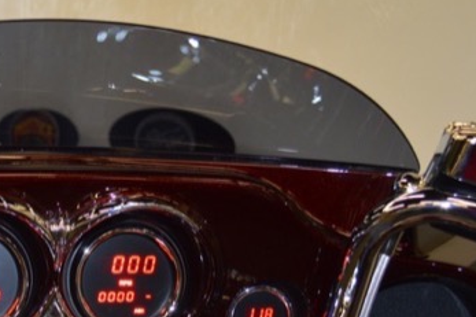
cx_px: 26
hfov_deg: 25.6
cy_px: 334
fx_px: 1004
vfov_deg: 17.4
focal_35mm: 76
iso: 400
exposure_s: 1/60
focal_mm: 22
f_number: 4
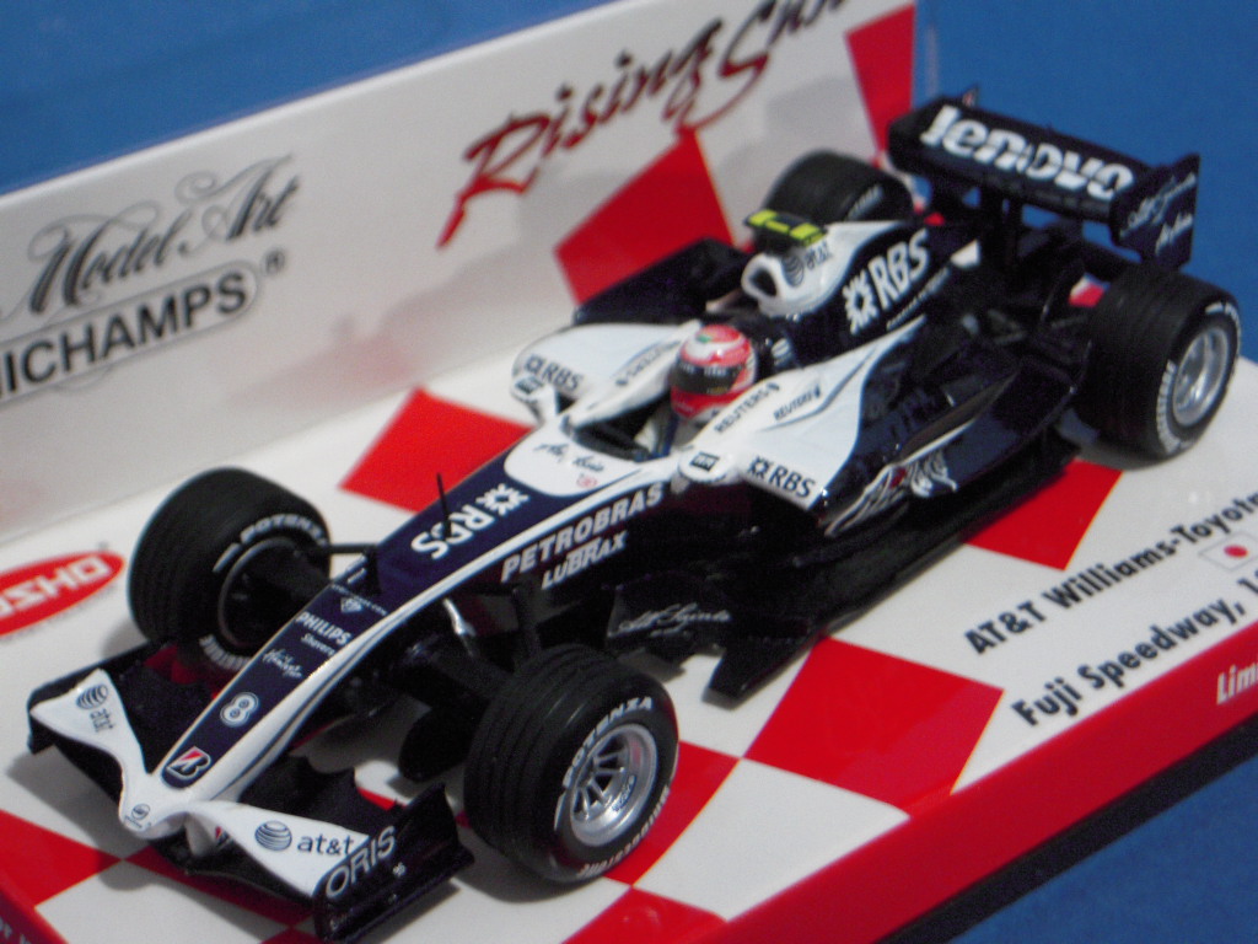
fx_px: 2944
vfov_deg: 18.2
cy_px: 472
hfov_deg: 24.1
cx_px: 629
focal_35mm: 81
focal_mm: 14.5
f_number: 4.7
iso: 500
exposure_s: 1/15
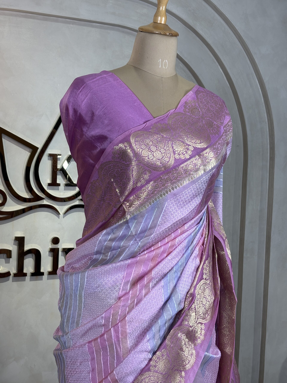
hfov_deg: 28.0
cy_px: 192
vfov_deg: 36.8
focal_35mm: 52
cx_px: 144
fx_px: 575
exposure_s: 1/100
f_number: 1.6
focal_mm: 5.96
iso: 40
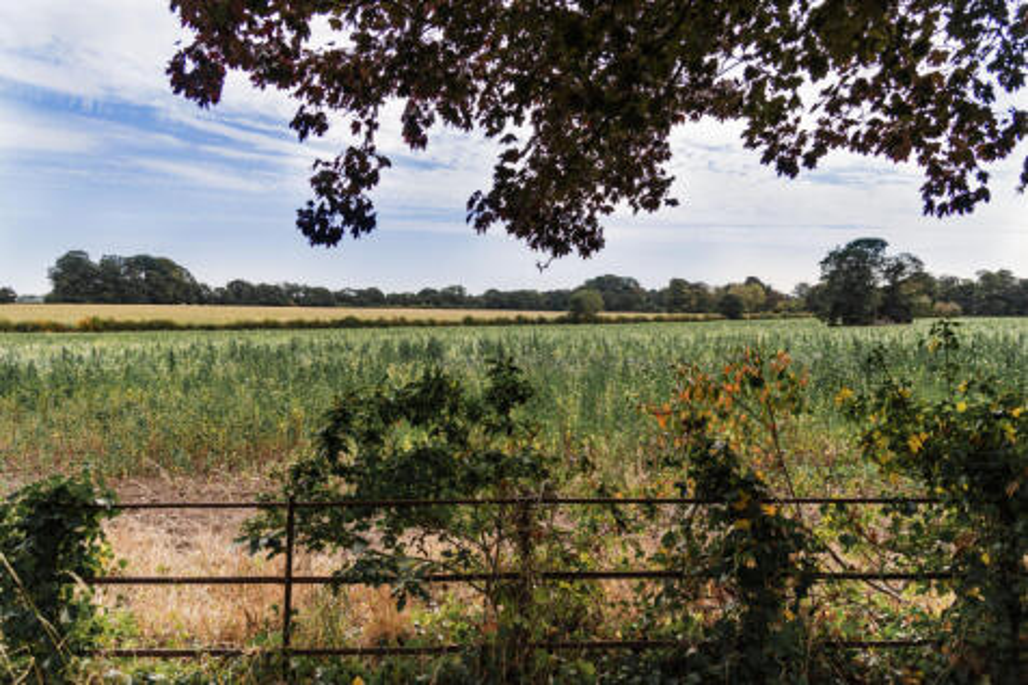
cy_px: 342
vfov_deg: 53.1
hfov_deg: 73.8
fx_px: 685
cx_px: 514
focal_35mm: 24
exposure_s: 1/1000
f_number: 5.6
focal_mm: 24
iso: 200
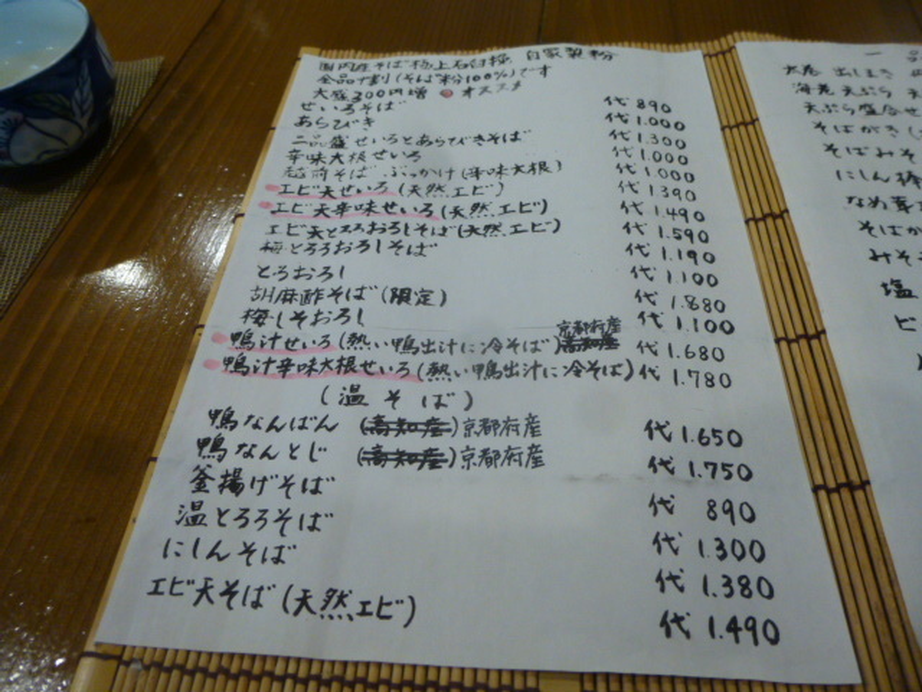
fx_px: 666
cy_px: 346
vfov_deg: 54.9
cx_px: 461
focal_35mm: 25
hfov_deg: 69.4
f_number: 3.1
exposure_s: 1/60
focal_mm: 4.5
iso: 400
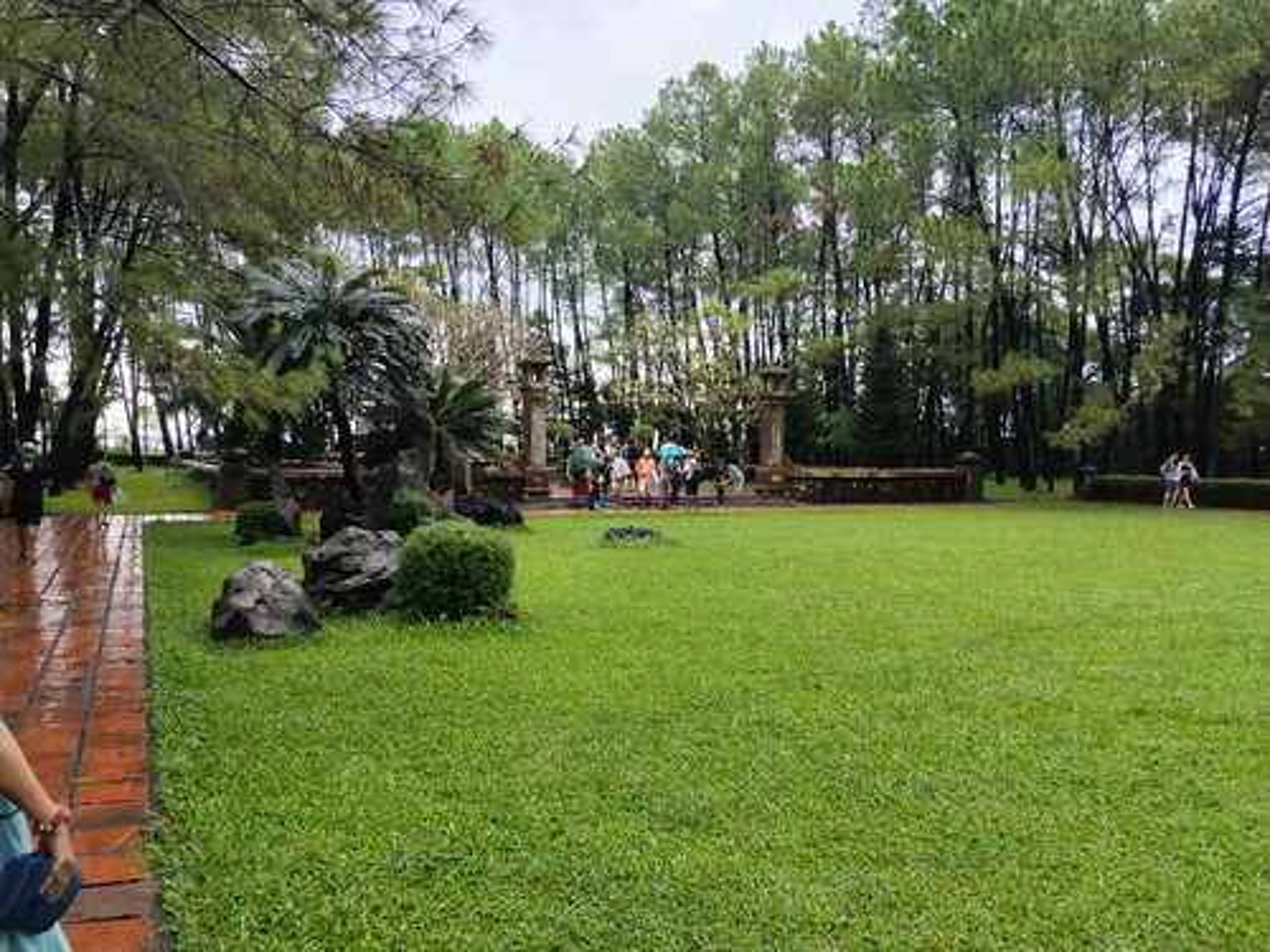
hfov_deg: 61.7
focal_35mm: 29
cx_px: 635
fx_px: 1064
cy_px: 476
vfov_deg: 48.2
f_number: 1.8
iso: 50
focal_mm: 4.22
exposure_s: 1/185
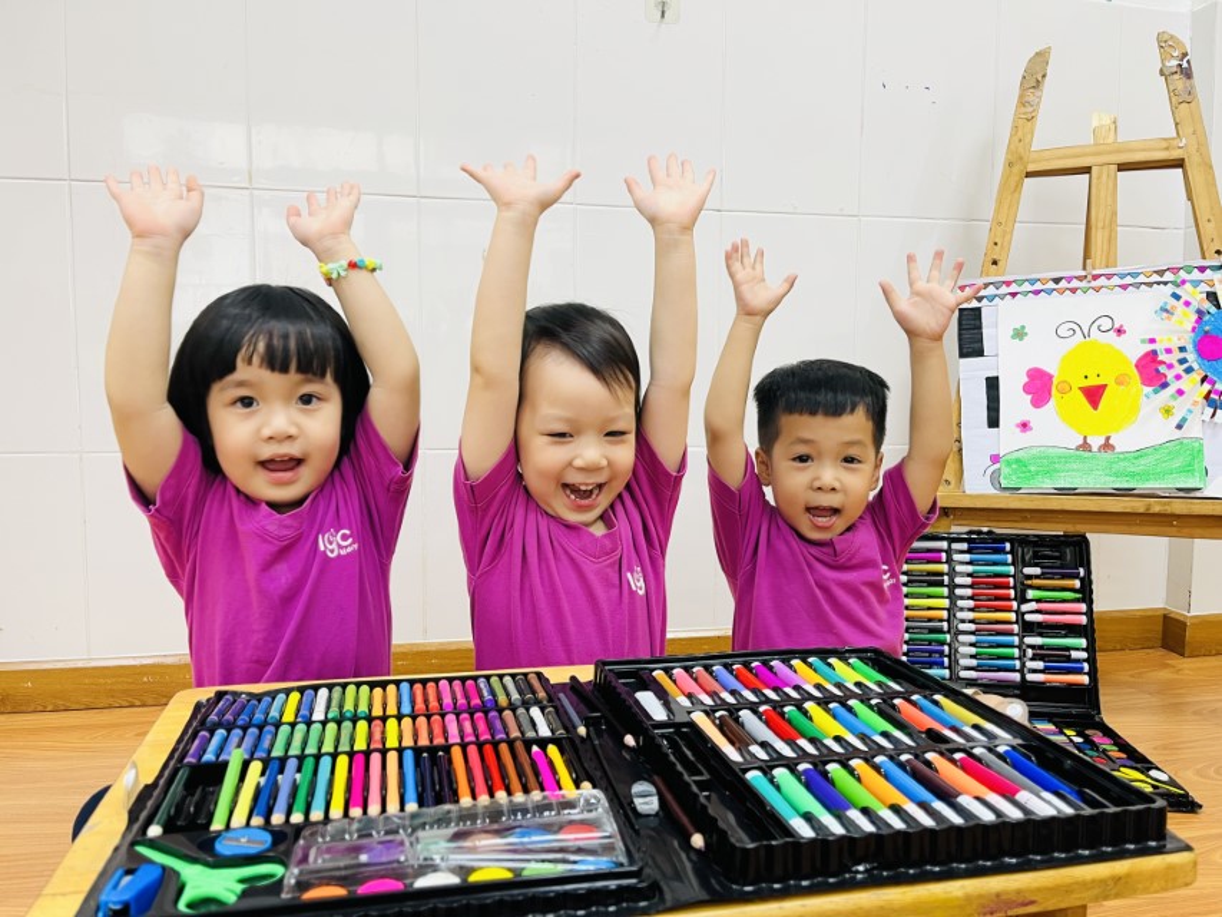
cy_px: 458
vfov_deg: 53.1
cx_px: 611
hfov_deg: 67.3
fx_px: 918
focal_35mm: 26
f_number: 1.6
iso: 80
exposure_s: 1/50
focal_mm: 5.1
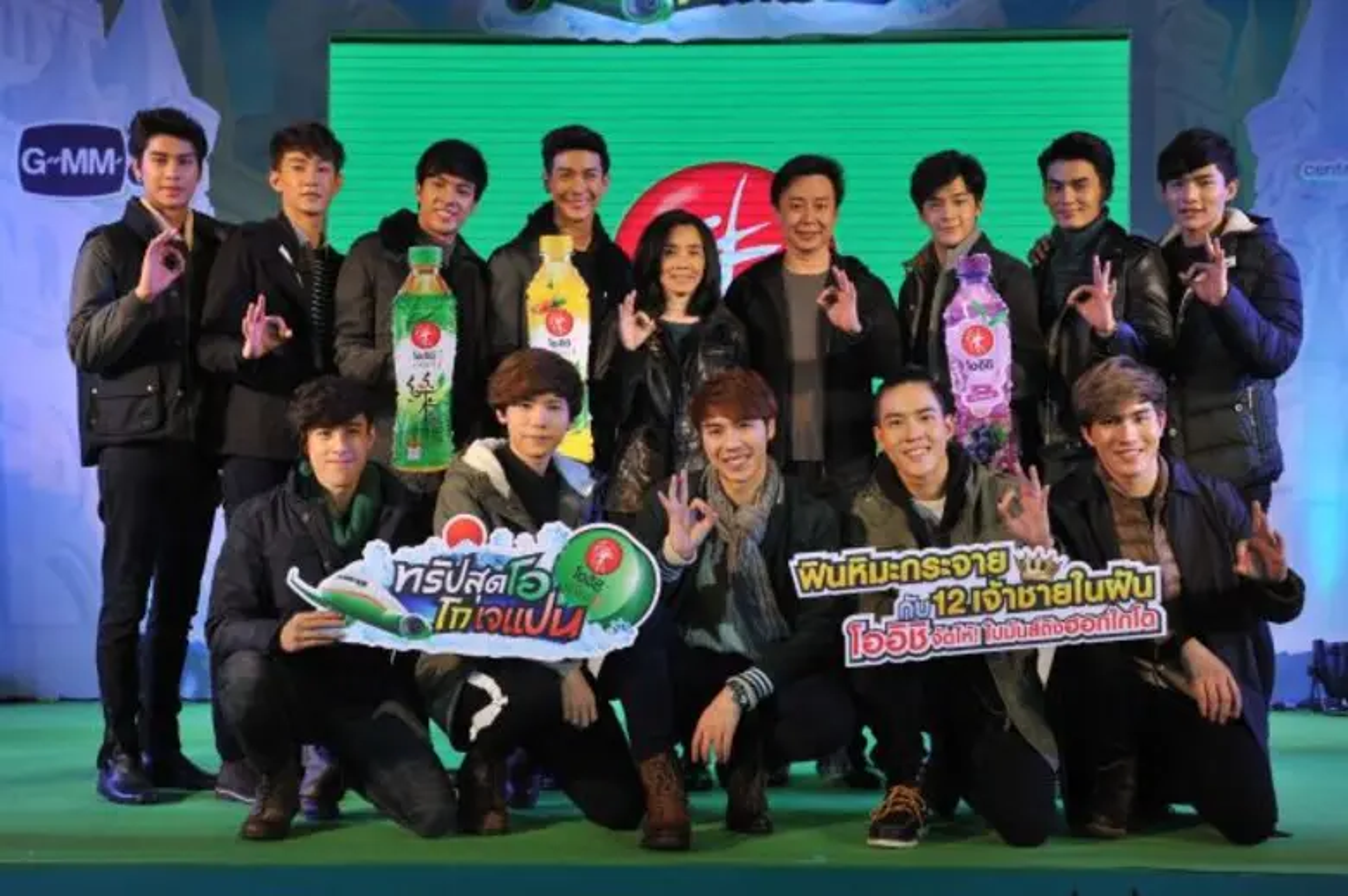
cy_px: 448
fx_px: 1796
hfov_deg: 41.1
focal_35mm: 48
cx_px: 674
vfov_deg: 28.0
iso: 1250
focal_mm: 48
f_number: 5.6
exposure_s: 1/400
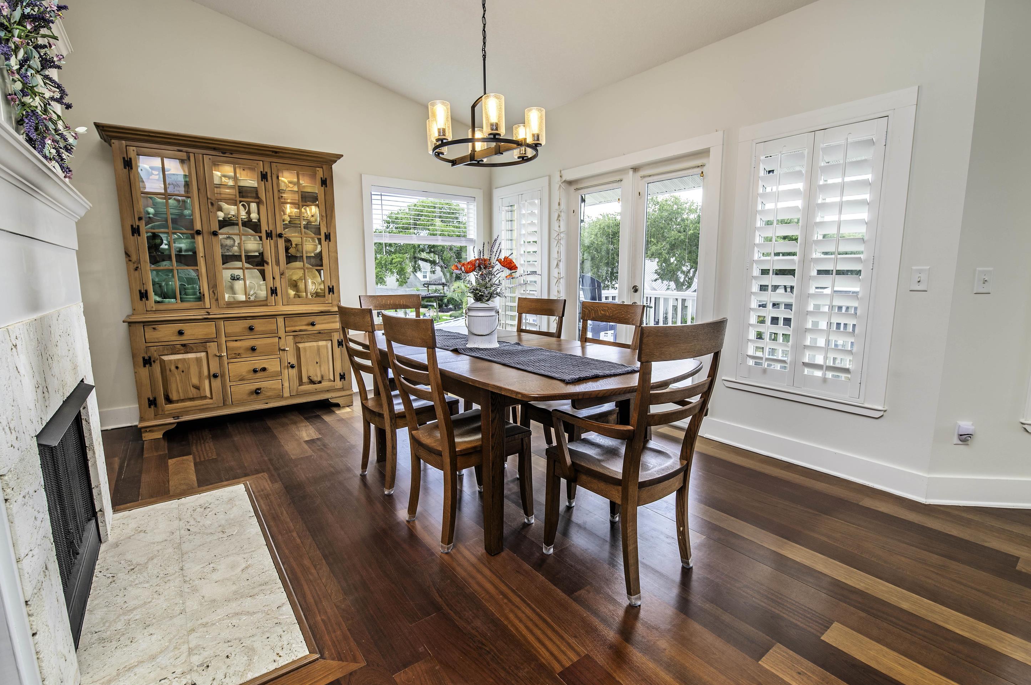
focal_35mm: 16
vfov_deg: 73.6
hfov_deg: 96.8
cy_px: 345
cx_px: 532
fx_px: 458
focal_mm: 15
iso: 320
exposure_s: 1/100
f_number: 5.6
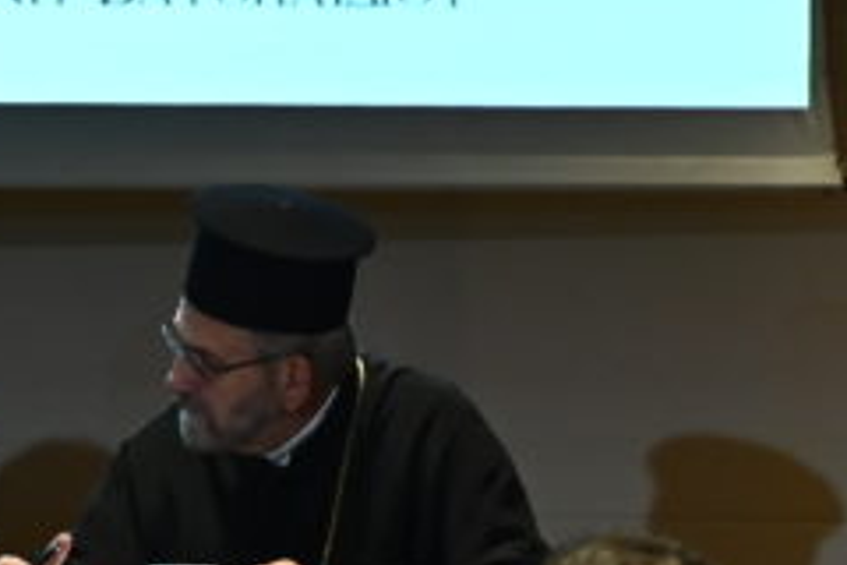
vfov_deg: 1.8
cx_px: -561
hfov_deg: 2.7
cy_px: -196
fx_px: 18068
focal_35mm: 768
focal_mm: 180
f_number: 5.6
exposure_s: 1/50
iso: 900
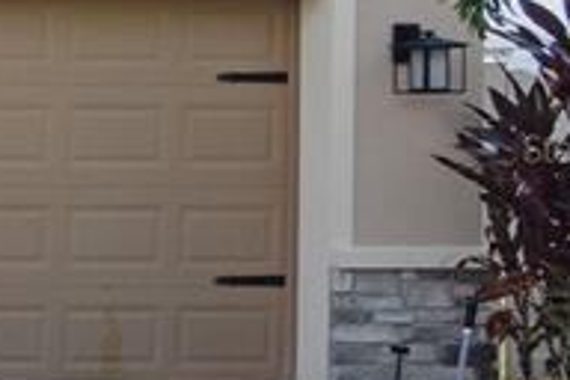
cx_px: -828
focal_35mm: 96
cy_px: 148
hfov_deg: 14.0
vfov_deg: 14.2
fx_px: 1520
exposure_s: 1/400
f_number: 8
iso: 100
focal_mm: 12
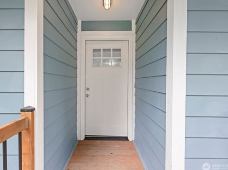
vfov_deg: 78.0
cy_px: 83
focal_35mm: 16
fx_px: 105
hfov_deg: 94.4
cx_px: 106
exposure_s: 1/30
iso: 400
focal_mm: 14
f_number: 9
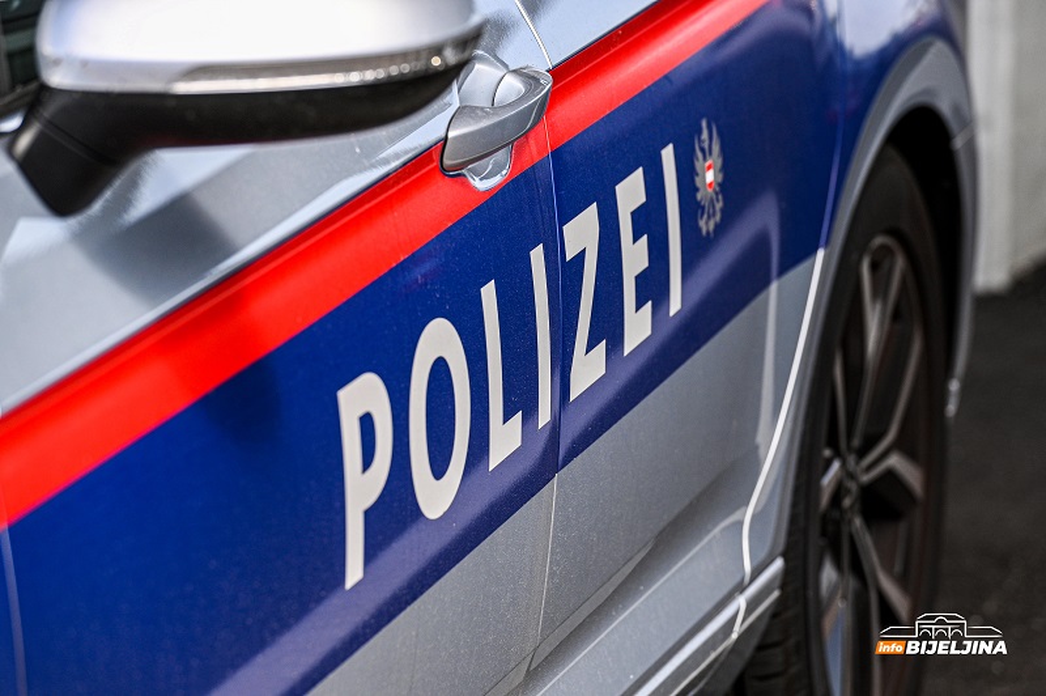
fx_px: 5806
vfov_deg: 6.9
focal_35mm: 200
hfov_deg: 10.3
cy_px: 348
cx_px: 523
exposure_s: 1/640
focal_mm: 200
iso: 320
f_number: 5.6
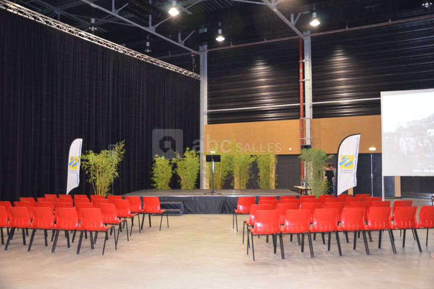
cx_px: 217
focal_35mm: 33
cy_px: 144
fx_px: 398
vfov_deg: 40.0
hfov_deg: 57.2
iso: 2800
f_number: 3.8
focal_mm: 22
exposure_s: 1/60
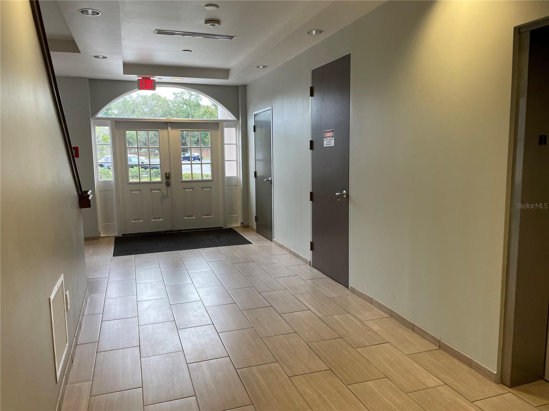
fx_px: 412
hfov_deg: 67.3
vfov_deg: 53.1
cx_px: 274
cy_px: 206
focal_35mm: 26
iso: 125
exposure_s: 1/120
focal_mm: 4.2
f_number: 1.6
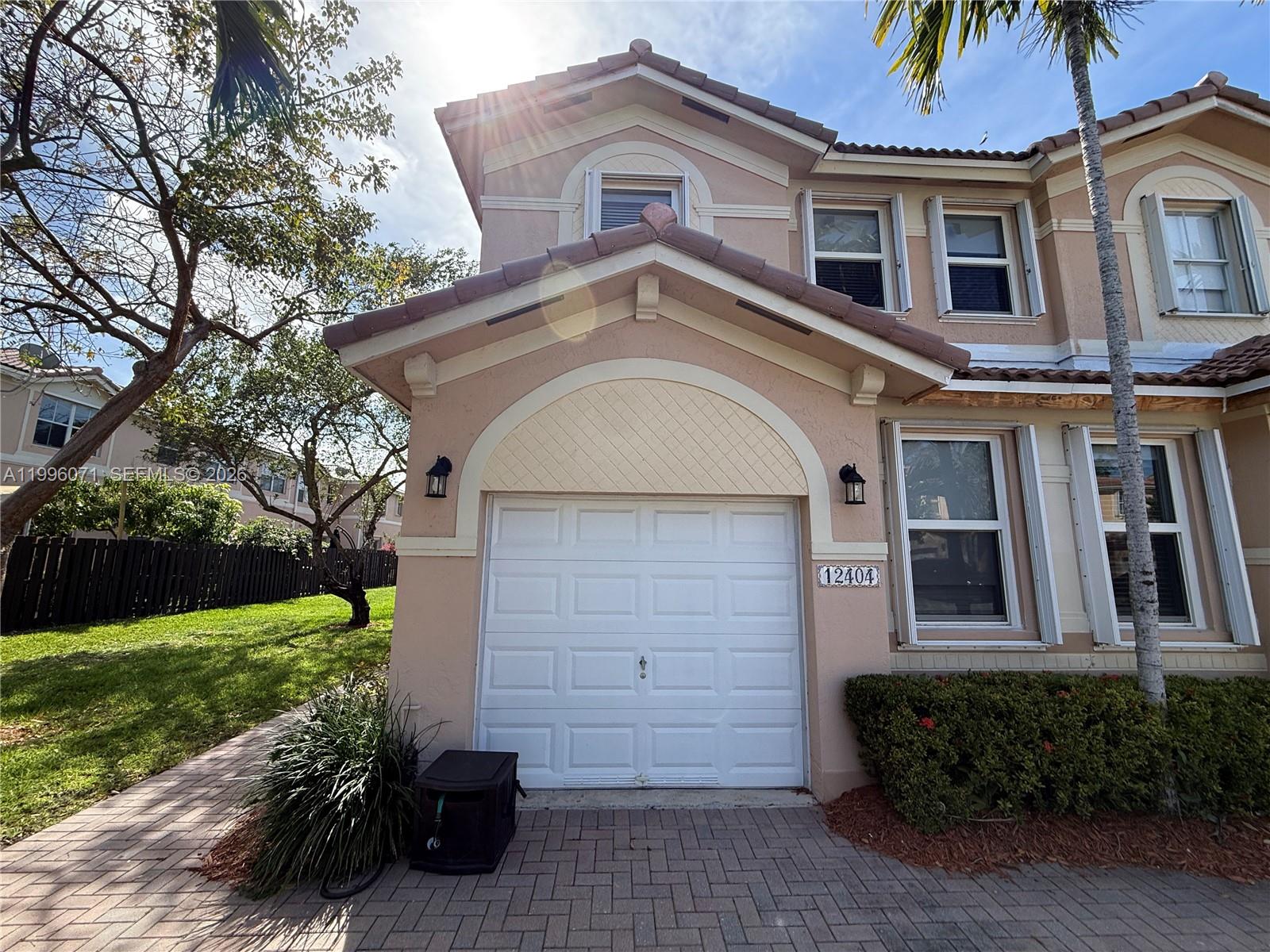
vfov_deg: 85.7
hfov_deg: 102.1
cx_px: 635
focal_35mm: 14
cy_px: 476
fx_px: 514
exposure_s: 1/1068
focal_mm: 2.22
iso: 64
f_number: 2.2
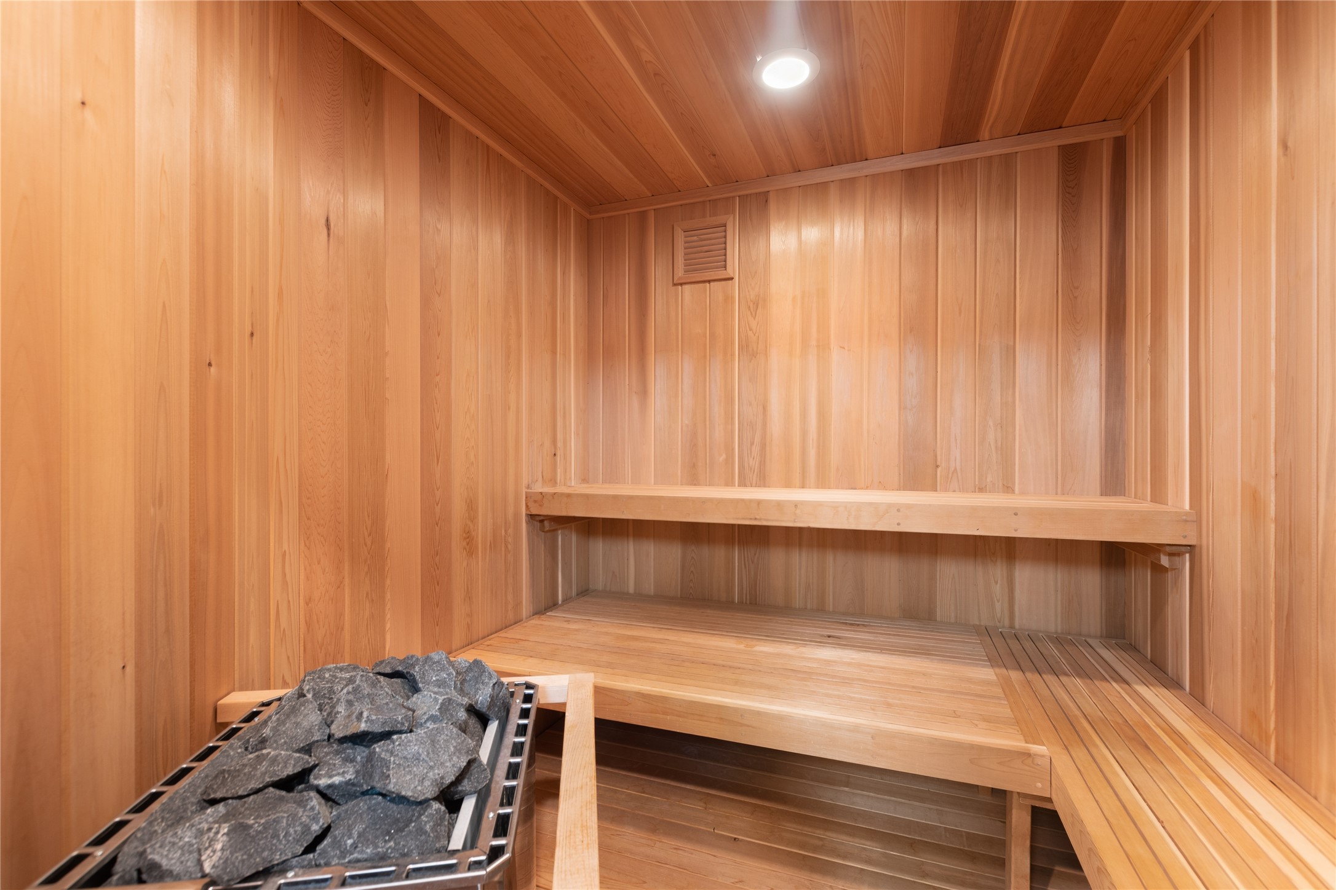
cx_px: 668
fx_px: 557
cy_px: 445
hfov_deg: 100.4
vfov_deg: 77.3
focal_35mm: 15
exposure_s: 2.5
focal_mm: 10
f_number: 6.3
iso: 100
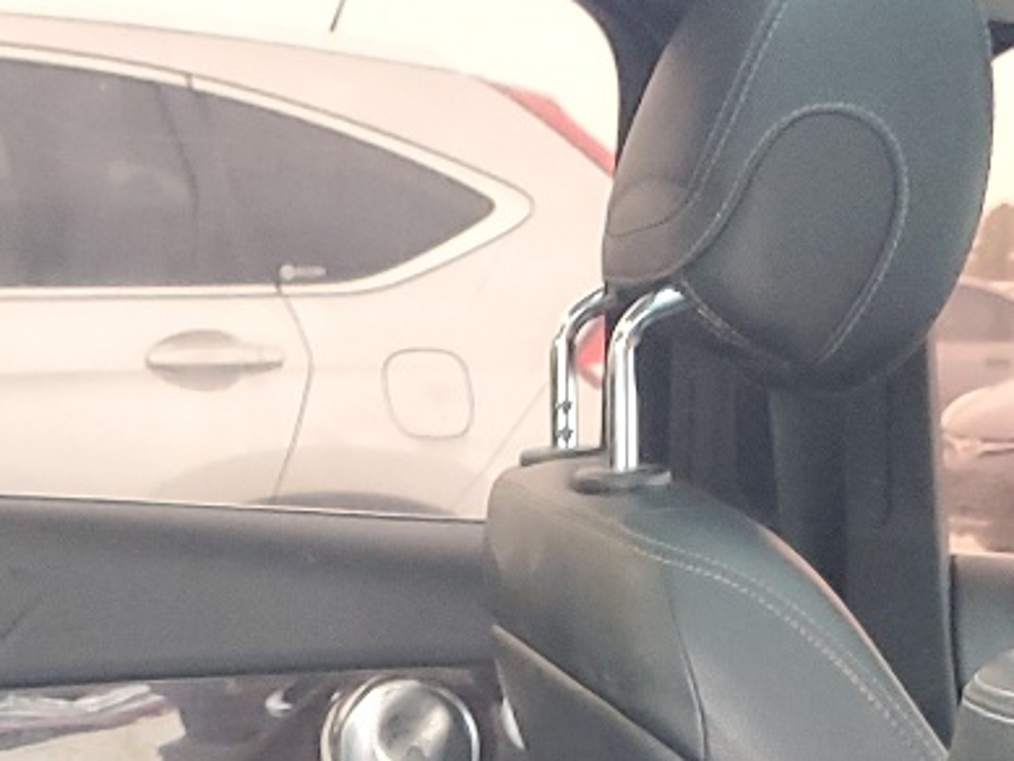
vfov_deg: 12.8
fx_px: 3135
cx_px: 347
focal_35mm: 107
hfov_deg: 18.3
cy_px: 1295
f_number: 1.5
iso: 198
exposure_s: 1/60.2
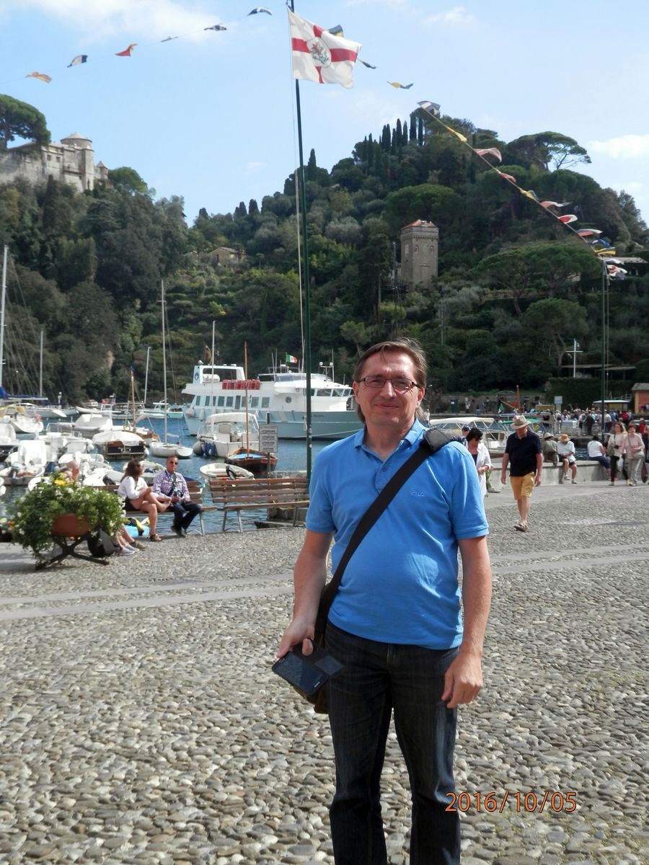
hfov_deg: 29.7
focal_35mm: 49
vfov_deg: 38.9
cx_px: 324
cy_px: 432
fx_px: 1225
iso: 80
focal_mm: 8.9
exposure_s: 1/500
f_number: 4
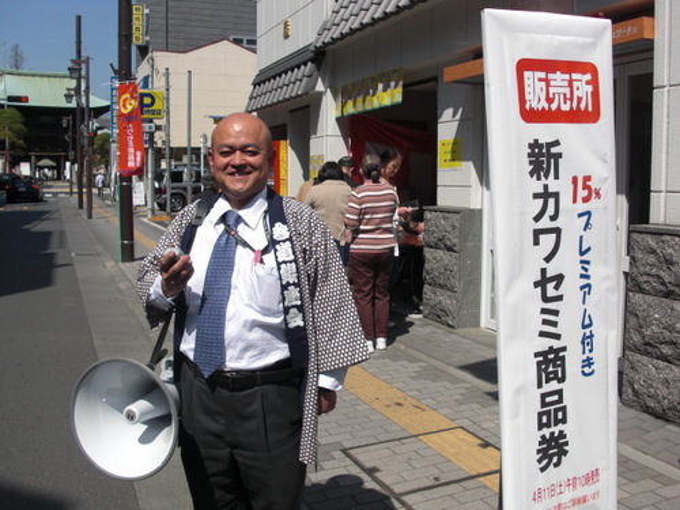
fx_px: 707
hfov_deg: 51.4
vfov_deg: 39.7
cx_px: 340
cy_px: 255
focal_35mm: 36
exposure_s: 1/200
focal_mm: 6.3
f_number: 7.9
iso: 50
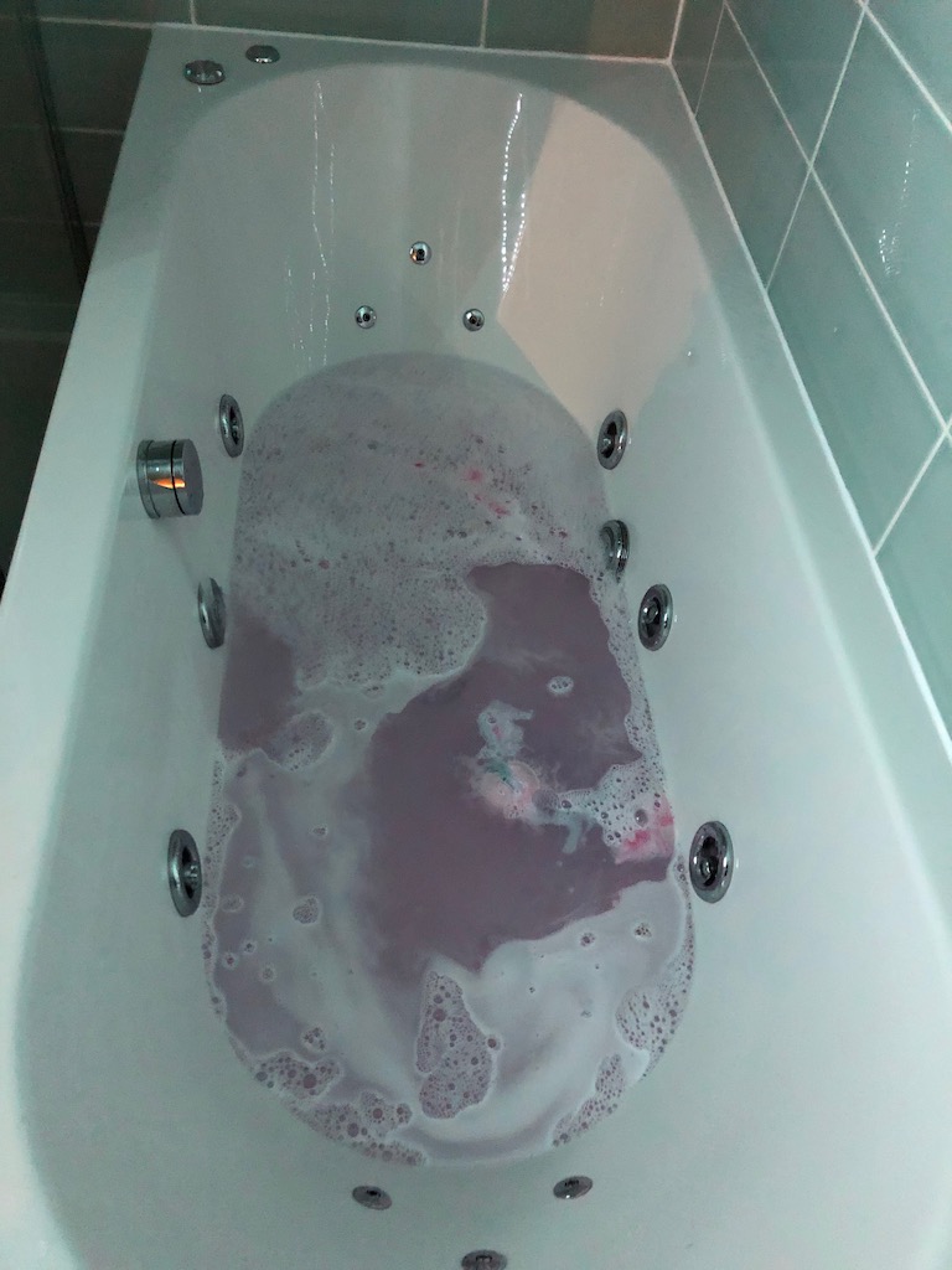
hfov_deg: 49.7
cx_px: 476
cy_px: 635
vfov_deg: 63.4
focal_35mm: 28
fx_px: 1027
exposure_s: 1/4
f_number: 1.8
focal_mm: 3.99
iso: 100
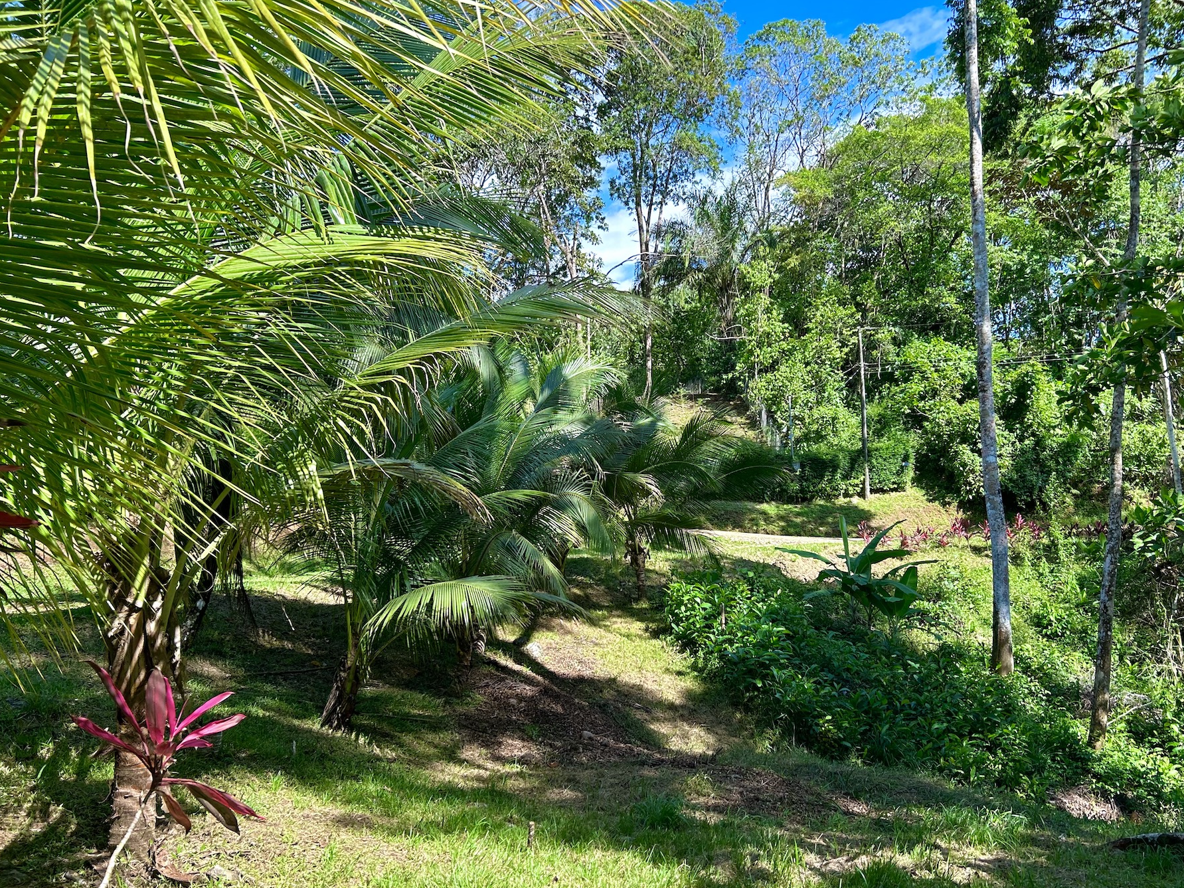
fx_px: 958
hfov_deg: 63.4
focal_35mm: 28
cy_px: 466
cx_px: 630
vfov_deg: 49.7
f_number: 1.5
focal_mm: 5.7
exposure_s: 1/909
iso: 50
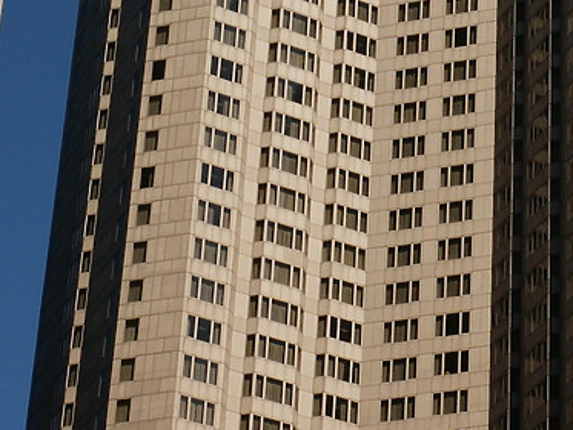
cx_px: 461
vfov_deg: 8.4
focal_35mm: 176
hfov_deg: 11.2
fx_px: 2914
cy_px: 124
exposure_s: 1/350
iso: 64
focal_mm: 16.27
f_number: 8
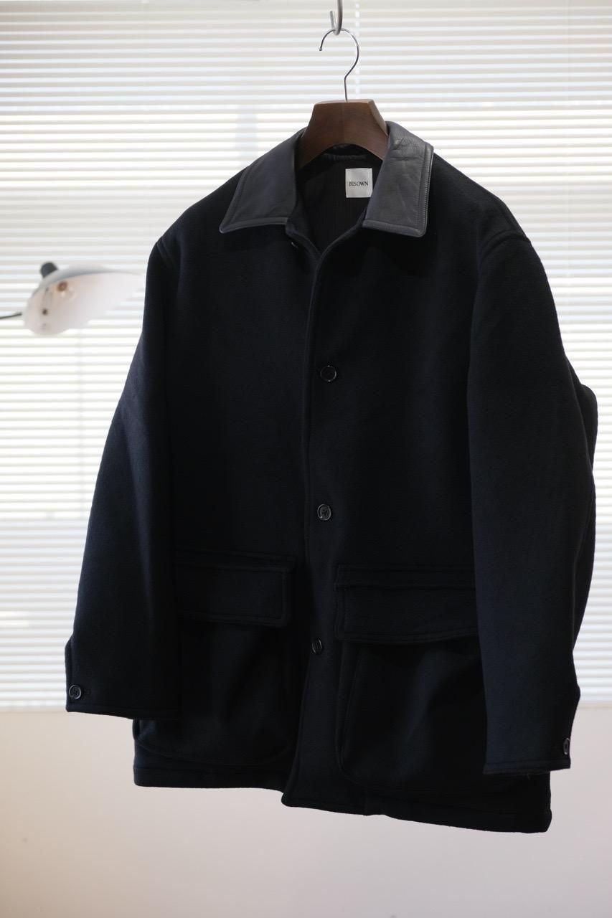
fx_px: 1709
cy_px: 459
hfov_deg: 20.3
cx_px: 306
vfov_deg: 30.1
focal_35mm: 67
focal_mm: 44.4
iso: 400
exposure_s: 1/125
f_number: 4
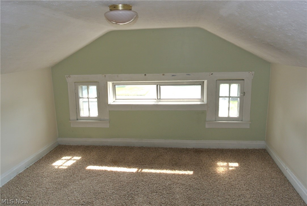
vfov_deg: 48.1
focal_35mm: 27
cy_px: 103
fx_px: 231
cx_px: 154
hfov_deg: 67.3
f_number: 3.5
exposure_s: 1/60
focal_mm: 10
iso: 180
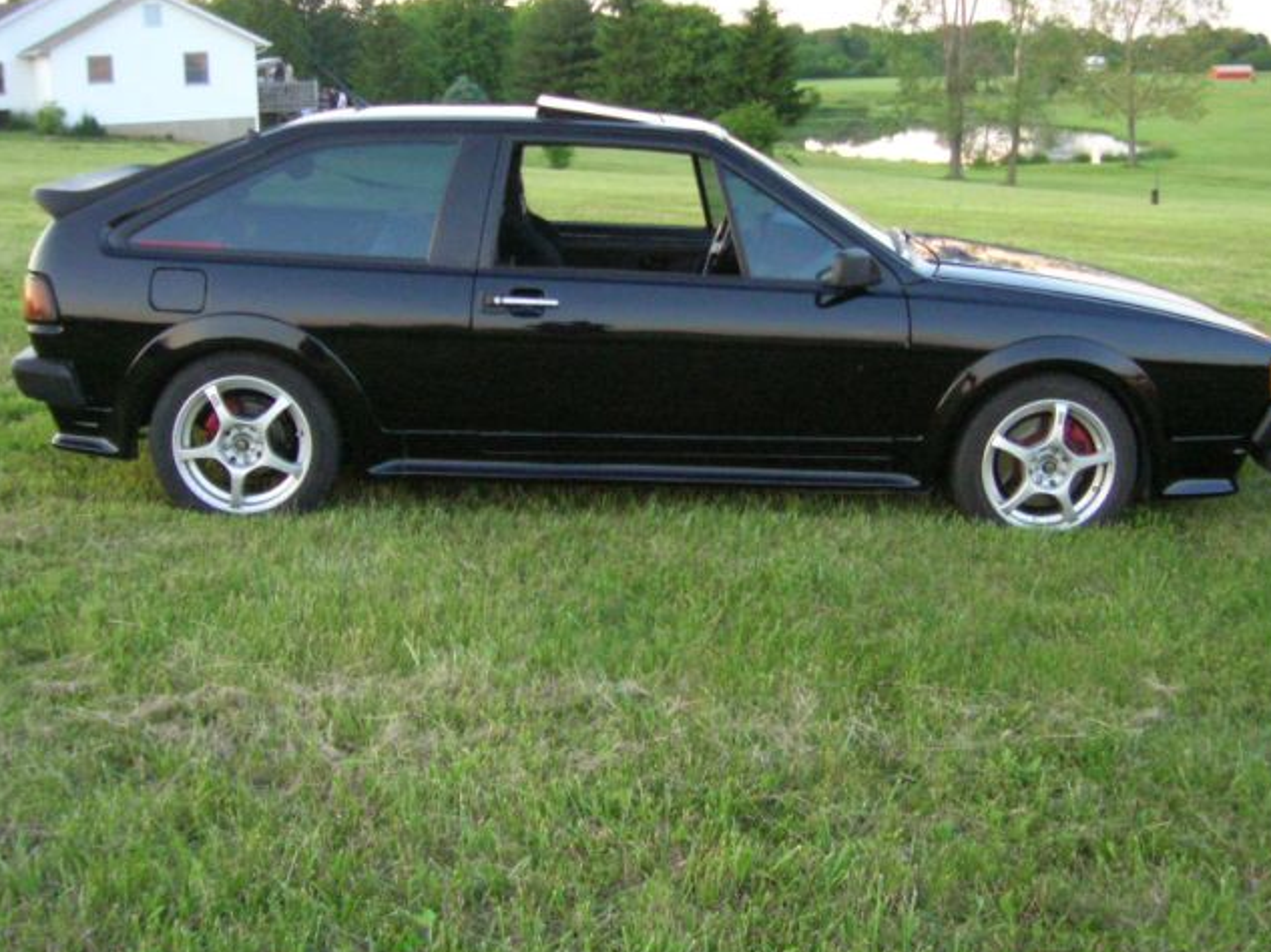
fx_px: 1578
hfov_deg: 43.9
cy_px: 422
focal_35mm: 43
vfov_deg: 33.5
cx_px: 655
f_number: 2.9
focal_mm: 5.7
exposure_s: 1/100
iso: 200
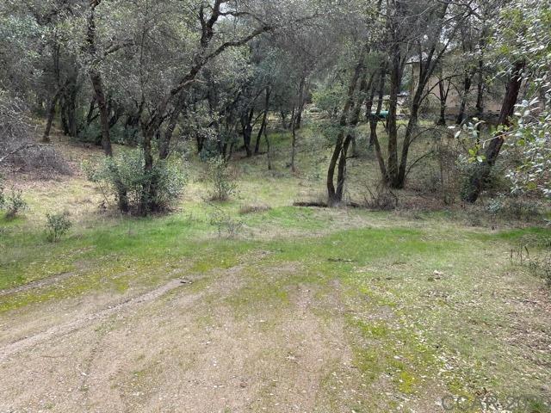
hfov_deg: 67.3
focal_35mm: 26
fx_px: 414
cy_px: 206
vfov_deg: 53.1
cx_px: 276
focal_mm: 4.2
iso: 32
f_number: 1.6
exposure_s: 1/615
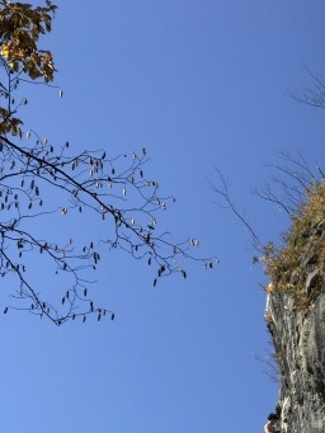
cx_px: 331
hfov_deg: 12.5
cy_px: 434
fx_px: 1464
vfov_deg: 16.5
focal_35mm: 117
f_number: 2.8
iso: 20
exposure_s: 1/643
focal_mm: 6.6
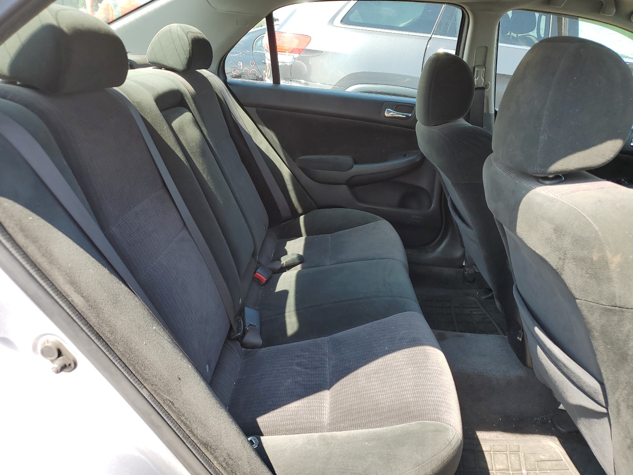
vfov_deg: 53.1
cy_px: 238
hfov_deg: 67.3
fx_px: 475
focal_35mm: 26
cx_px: 316
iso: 50
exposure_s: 1/333
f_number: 1.5
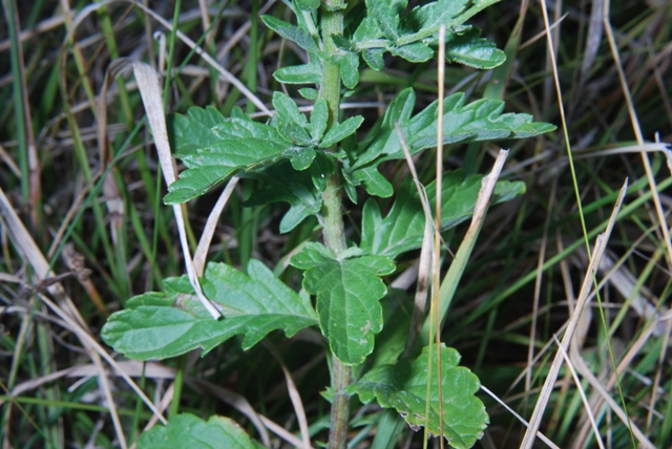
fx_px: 1401
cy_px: 224
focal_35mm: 75
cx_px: 336
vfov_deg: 18.2
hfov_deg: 27.0
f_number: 14
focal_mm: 50
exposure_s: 1/30
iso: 100
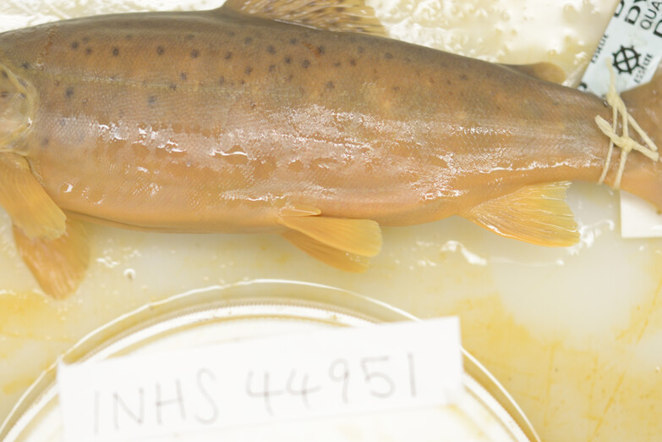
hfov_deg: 22.1
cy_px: 273
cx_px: 291
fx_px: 1692
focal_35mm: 92
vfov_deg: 14.9
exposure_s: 1/125
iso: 800
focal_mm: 60
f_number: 3
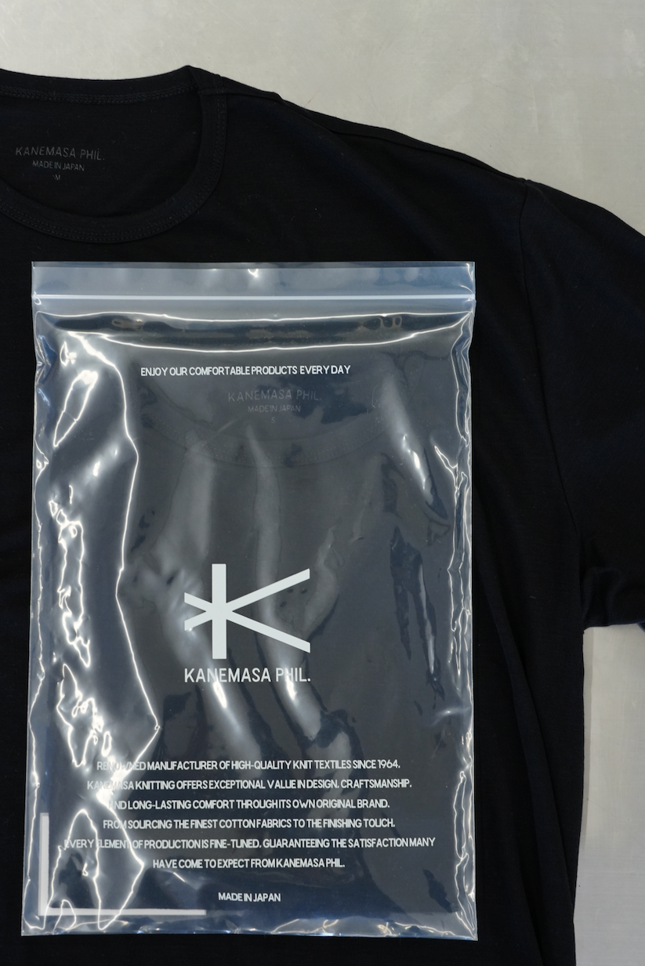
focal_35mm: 55
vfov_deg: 36.2
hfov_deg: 24.6
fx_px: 1477
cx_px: 313
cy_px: 485
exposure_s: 1/40
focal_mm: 53
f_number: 10
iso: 1600
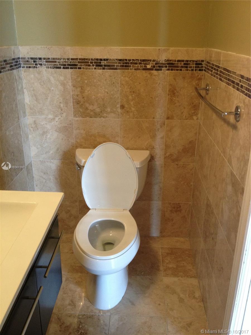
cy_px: 168
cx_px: 126
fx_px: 338
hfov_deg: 40.7
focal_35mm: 35
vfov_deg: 52.6
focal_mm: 4.28
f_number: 2.4
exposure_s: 1/20
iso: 160
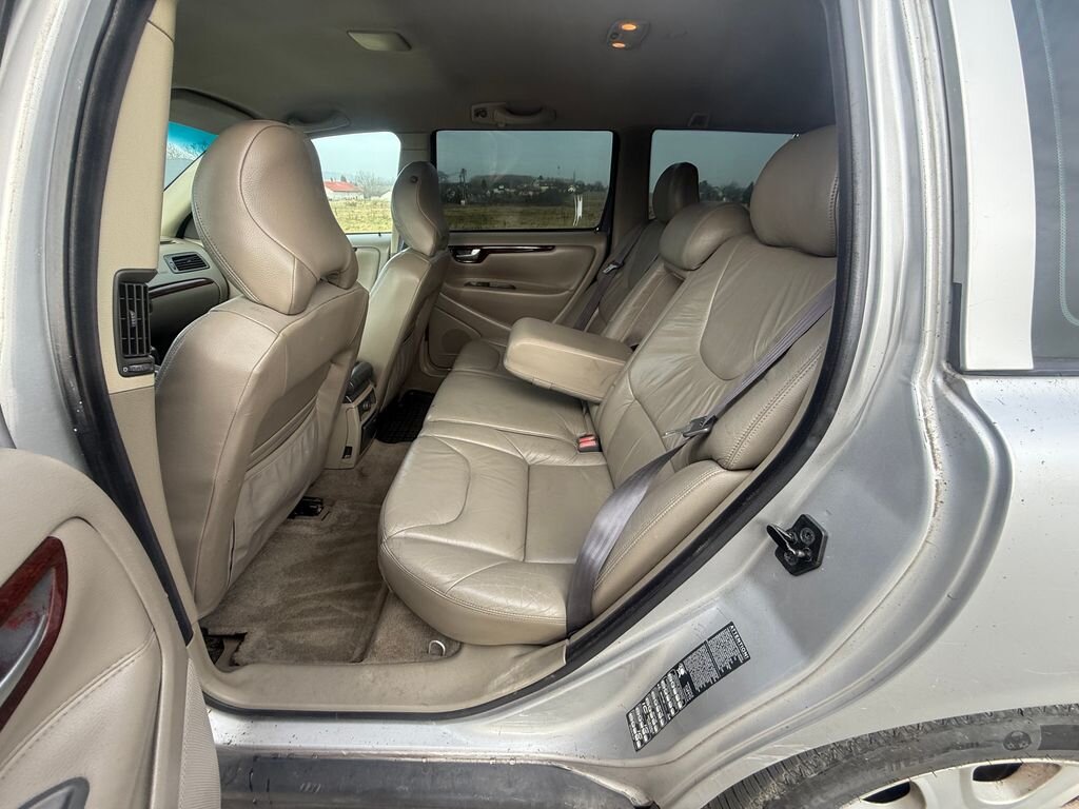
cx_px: 540
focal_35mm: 14
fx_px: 436
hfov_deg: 102.1
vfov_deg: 85.7
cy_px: 404
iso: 80
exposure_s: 1/99
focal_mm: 2.22
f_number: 2.2
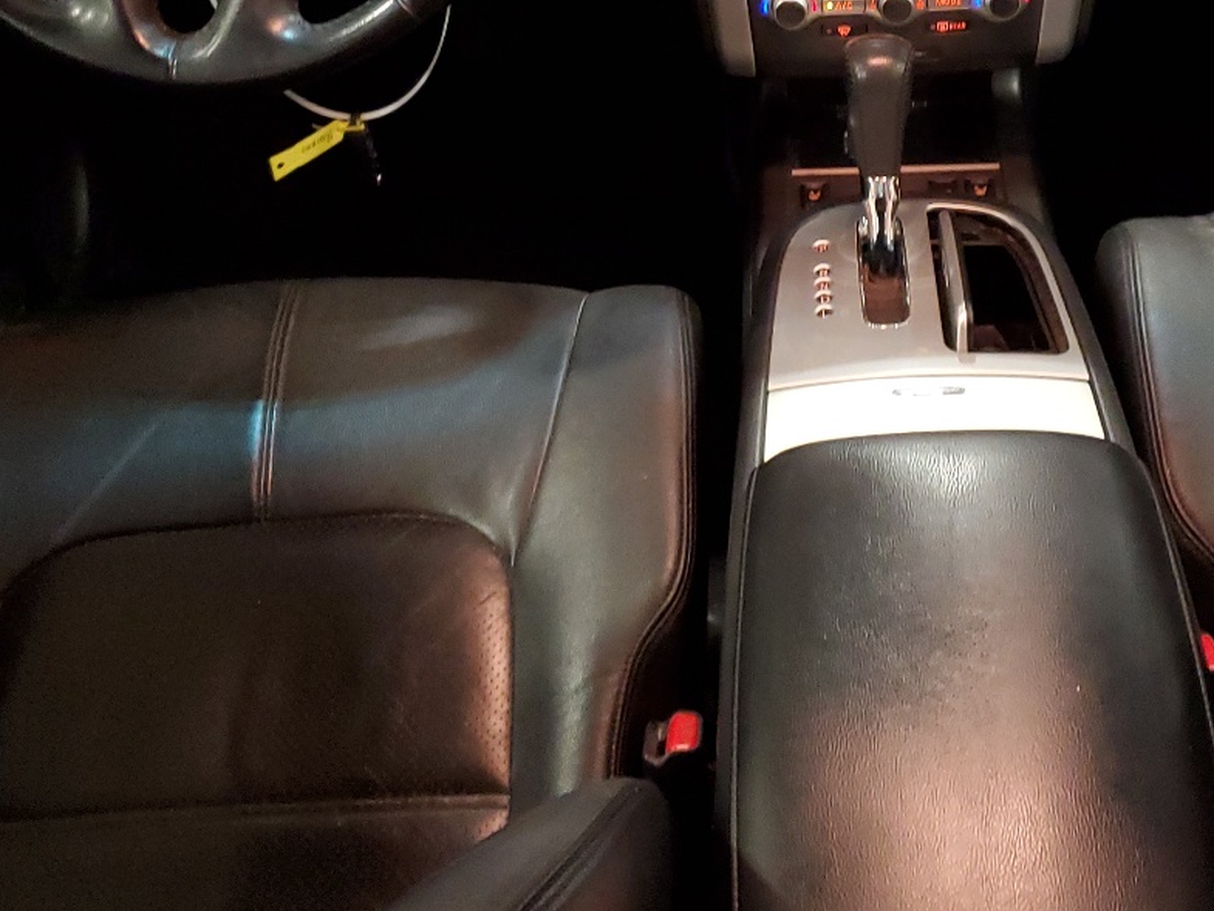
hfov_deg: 35.9
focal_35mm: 53
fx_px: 1859
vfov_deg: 27.0
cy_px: 184
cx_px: 770
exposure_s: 1/15
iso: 351
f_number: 1.5
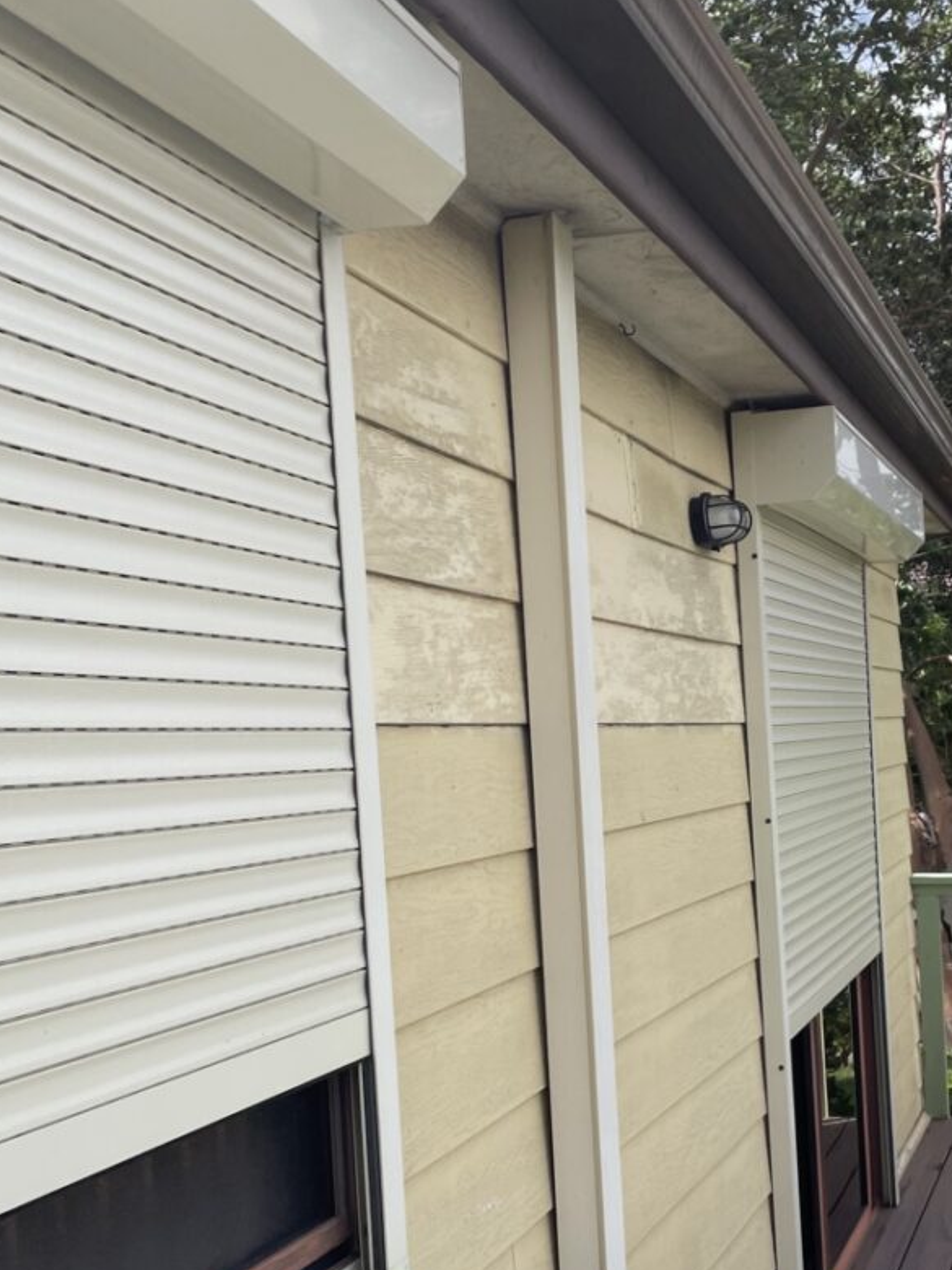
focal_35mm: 50
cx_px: 592
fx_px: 1833
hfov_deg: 29.0
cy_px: 821
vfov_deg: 37.9
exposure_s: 1/2747
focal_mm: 4.2
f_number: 1.6
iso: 32
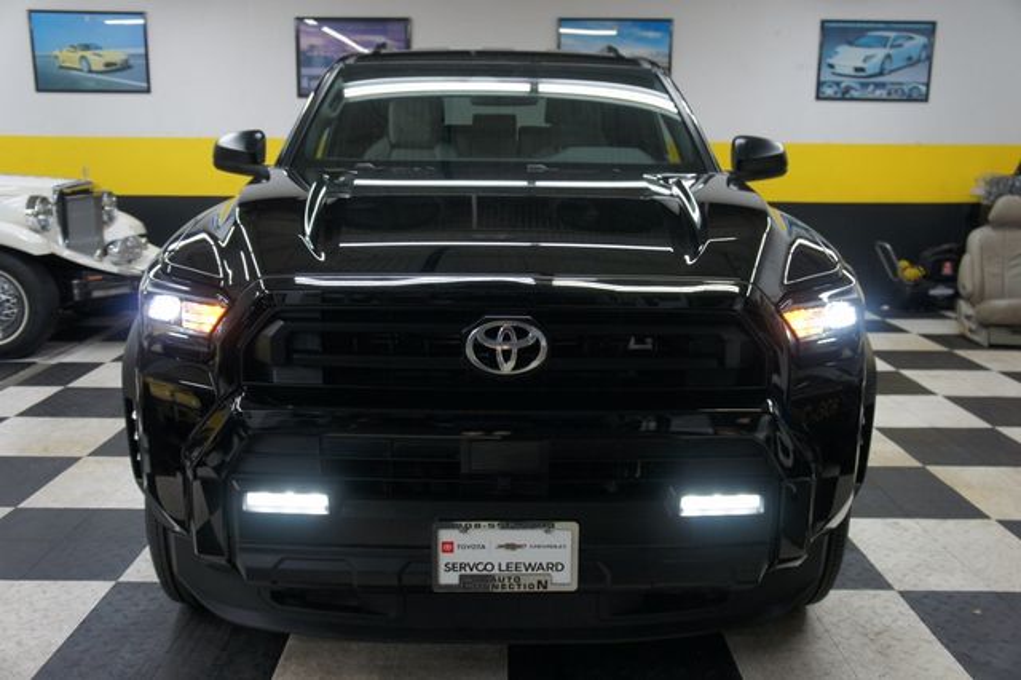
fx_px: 935
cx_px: 510
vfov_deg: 39.9
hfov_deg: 57.2
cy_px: 340
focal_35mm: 33
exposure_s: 1/40
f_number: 4
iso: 320
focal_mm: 22
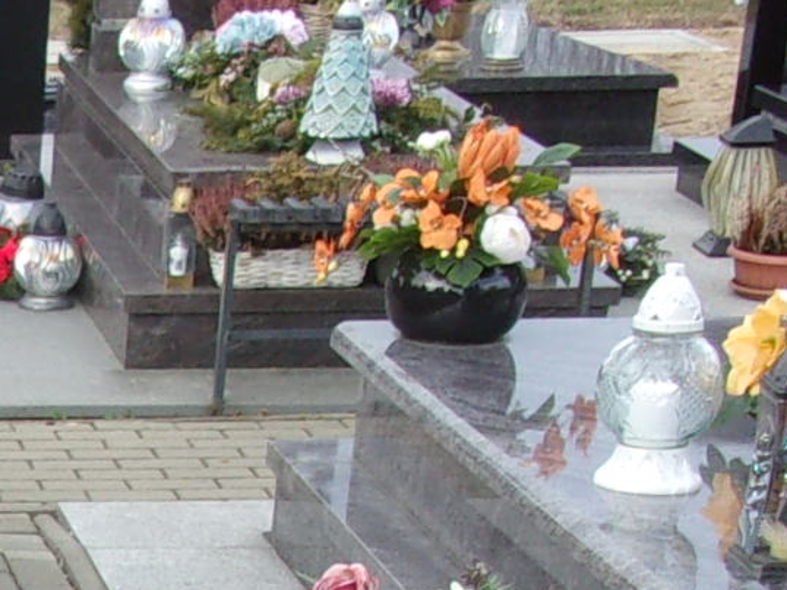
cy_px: 1023
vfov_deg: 10.4
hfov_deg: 13.2
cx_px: -620
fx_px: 3068
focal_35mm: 135
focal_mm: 5.1
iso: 80
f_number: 3.9
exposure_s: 1/105
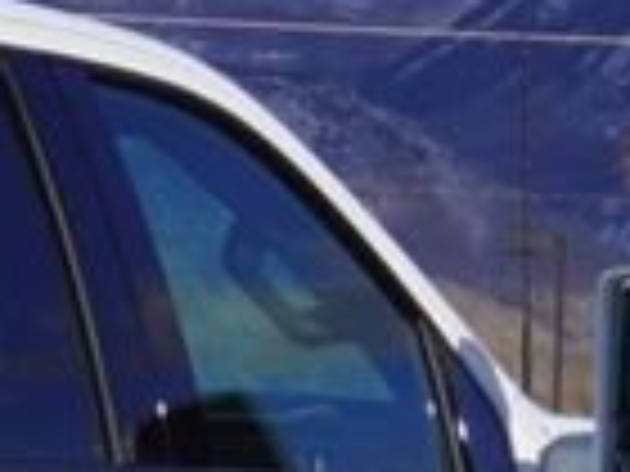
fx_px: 5560
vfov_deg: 4.7
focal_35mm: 306
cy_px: 1155
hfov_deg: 6.1
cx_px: -1161
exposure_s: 1/320
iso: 100
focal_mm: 29
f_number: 9
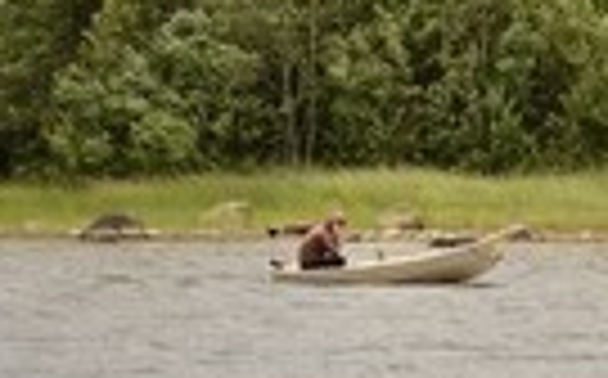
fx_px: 10509
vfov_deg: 2.1
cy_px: -148
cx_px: 770
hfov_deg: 3.3
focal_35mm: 635
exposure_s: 1/200
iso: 400
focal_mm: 200
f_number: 5
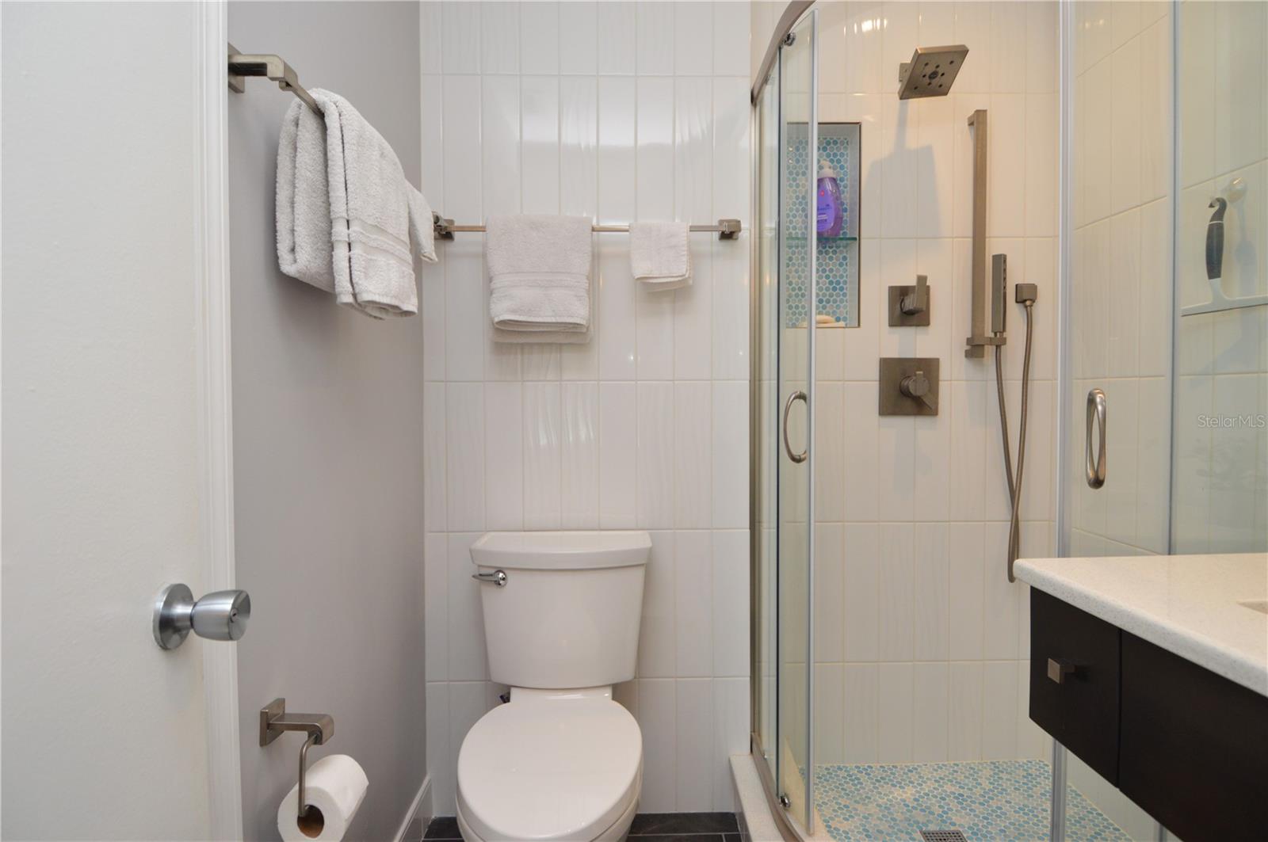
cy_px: 421
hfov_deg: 90.1
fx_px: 633
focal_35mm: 18
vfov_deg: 67.3
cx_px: 634
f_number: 4
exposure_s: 1/60
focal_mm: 12
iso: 500
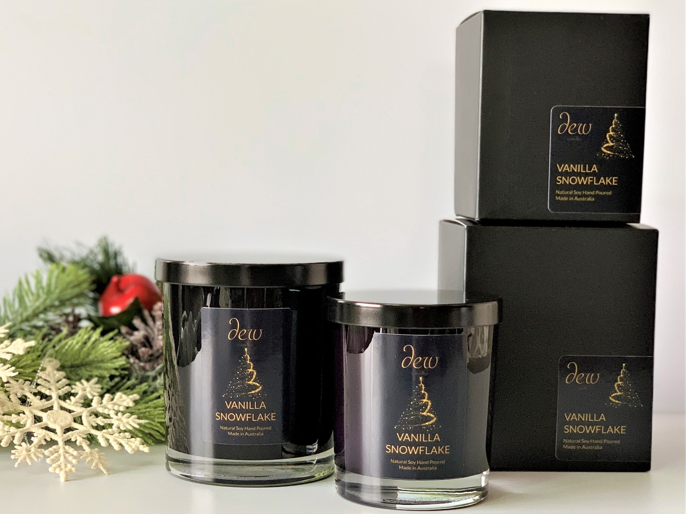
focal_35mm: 53
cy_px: 259
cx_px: 338
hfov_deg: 36.2
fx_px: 1050
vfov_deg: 27.5
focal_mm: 6
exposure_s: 1/49
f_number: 2.4
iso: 64
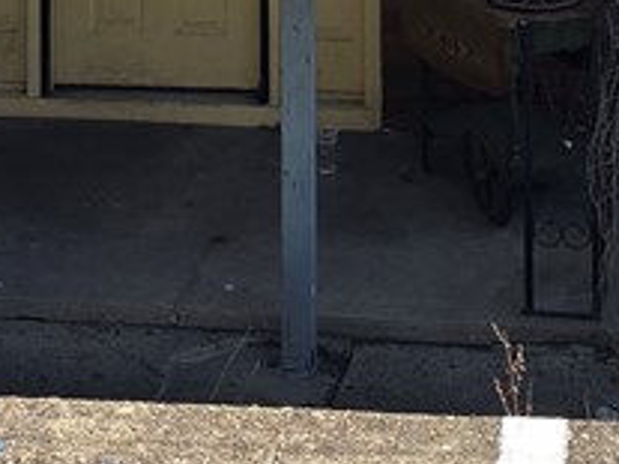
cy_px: -584
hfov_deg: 17.2
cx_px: 437
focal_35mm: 114
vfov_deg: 11.2
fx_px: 2037
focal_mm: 6.3
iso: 12
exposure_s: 1/351
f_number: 1.7
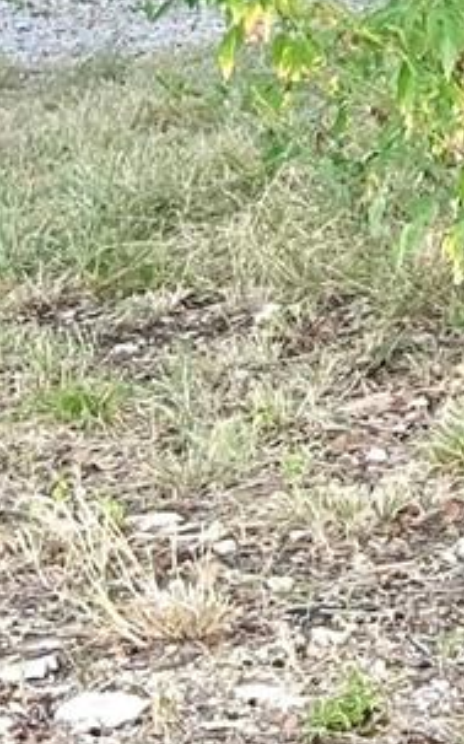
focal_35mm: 258
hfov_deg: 4.9
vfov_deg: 7.6
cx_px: 1097
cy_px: -1031
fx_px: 5228
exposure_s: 1/355
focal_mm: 6.86
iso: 64
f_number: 1.78
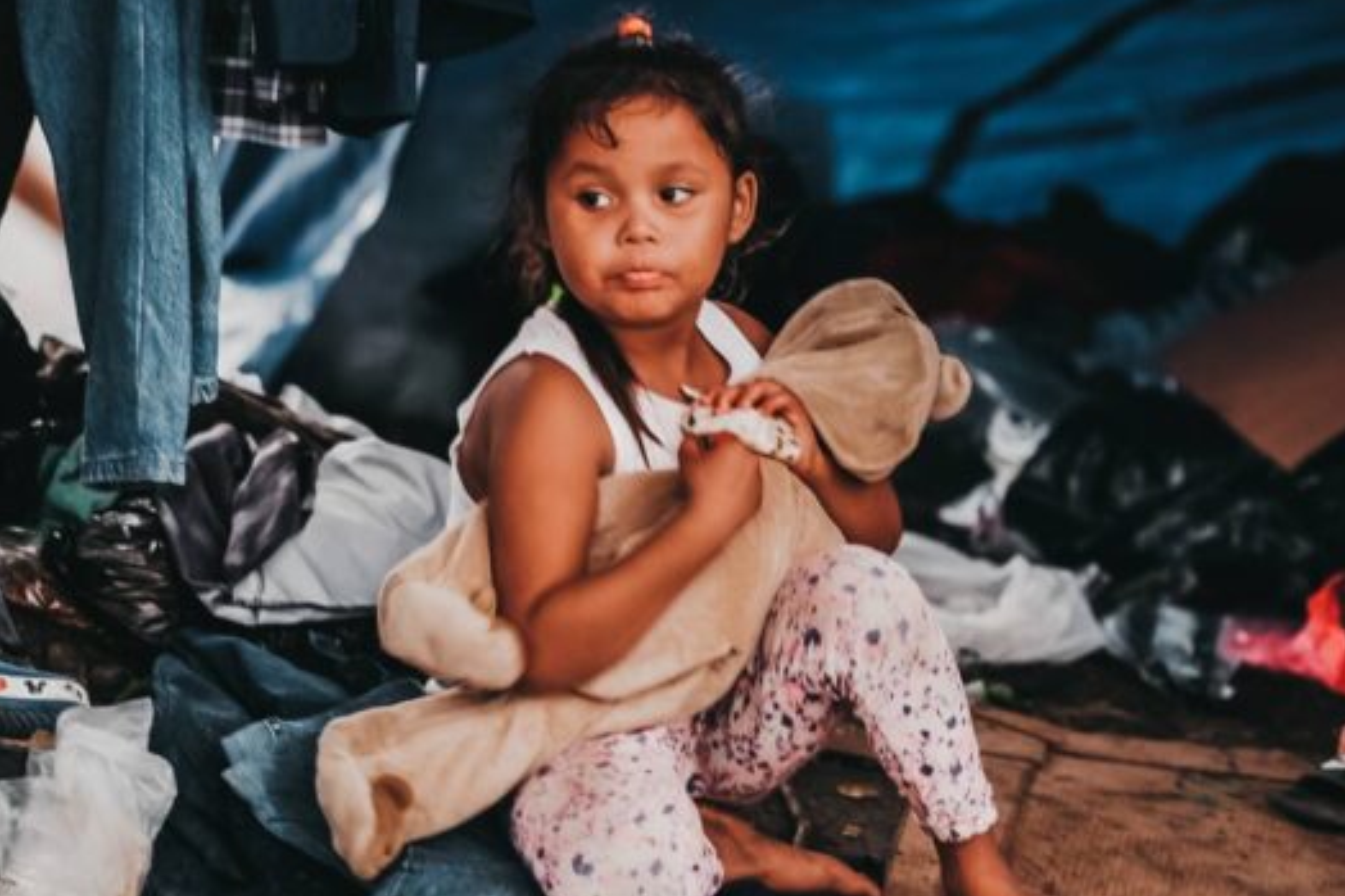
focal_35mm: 165
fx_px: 6162
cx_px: 693
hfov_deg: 12.5
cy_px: 479
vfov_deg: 8.3
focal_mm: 90
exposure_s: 1/100
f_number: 2
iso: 640
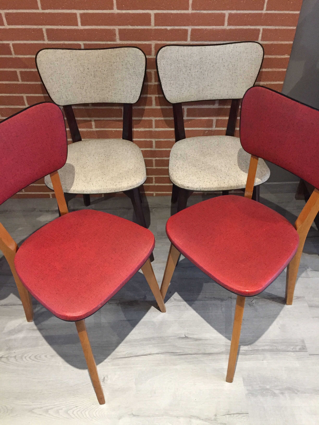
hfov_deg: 48.2
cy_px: 212
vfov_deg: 61.7
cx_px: 160
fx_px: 356
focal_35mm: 29
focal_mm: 4.15
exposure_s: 1/17
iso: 320
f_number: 2.2
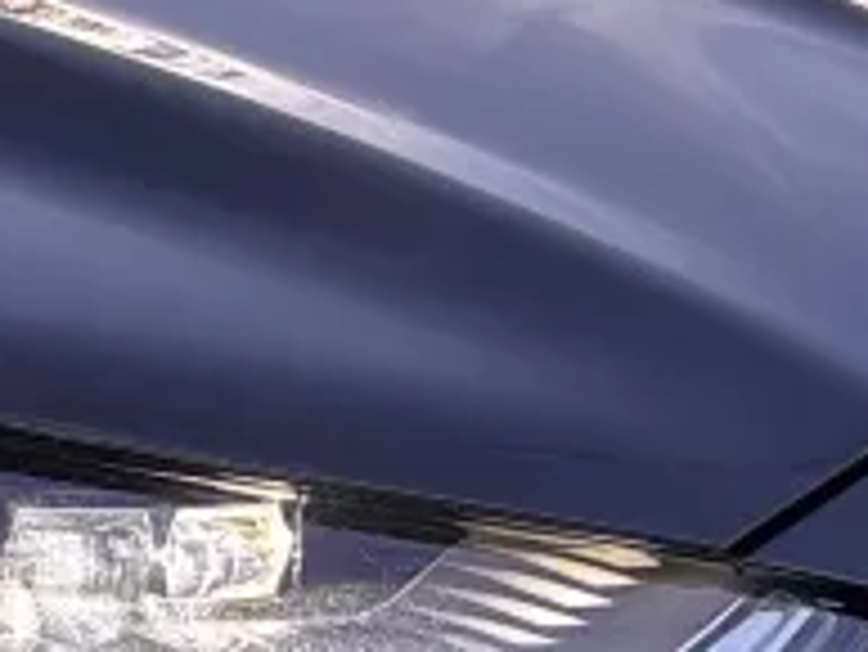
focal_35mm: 194
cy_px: 656
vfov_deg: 7.6
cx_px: -846
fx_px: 4868
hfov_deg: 9.5
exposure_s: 1/197
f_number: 1.6
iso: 64
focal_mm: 5.96
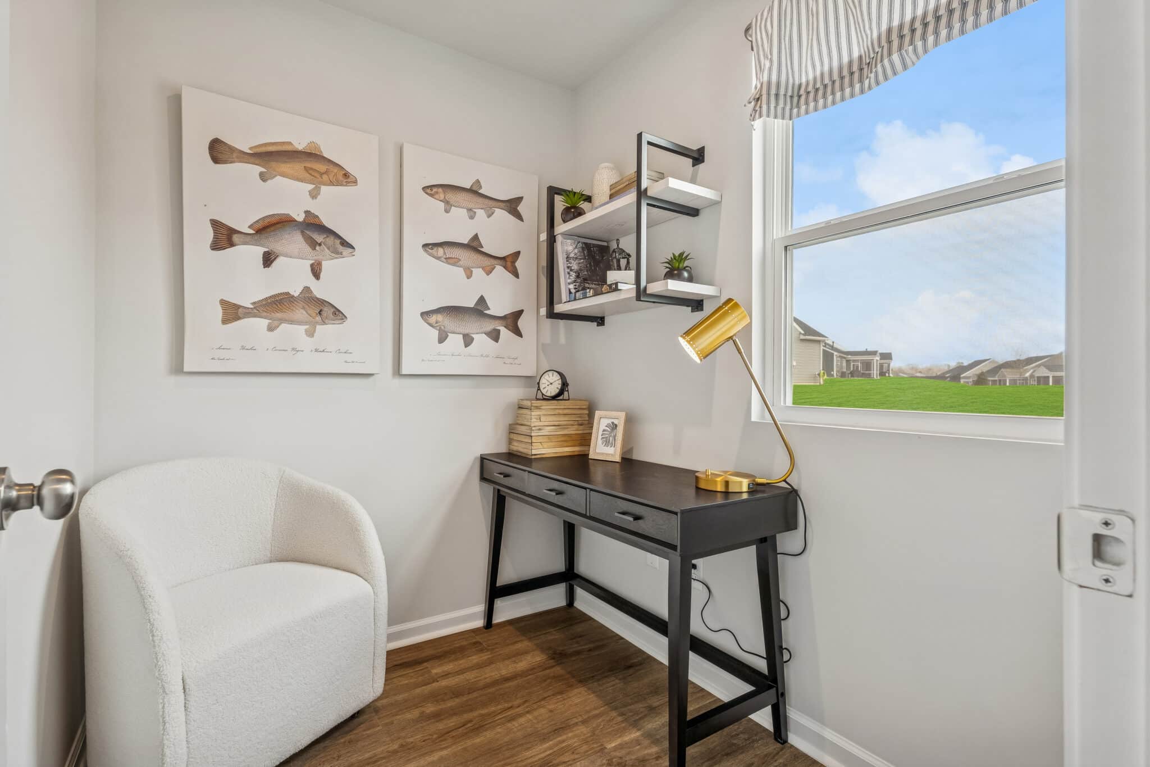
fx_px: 511
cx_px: 575
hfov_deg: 96.7
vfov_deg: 73.7
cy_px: 384
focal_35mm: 16
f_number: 8
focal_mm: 16
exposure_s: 1/100
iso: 640
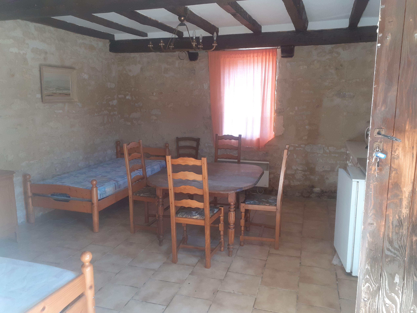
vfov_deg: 51.4
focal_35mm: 27
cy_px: 156
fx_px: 325
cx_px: 208
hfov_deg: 65.3
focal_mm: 3.6
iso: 100
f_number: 1.9
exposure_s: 1/50
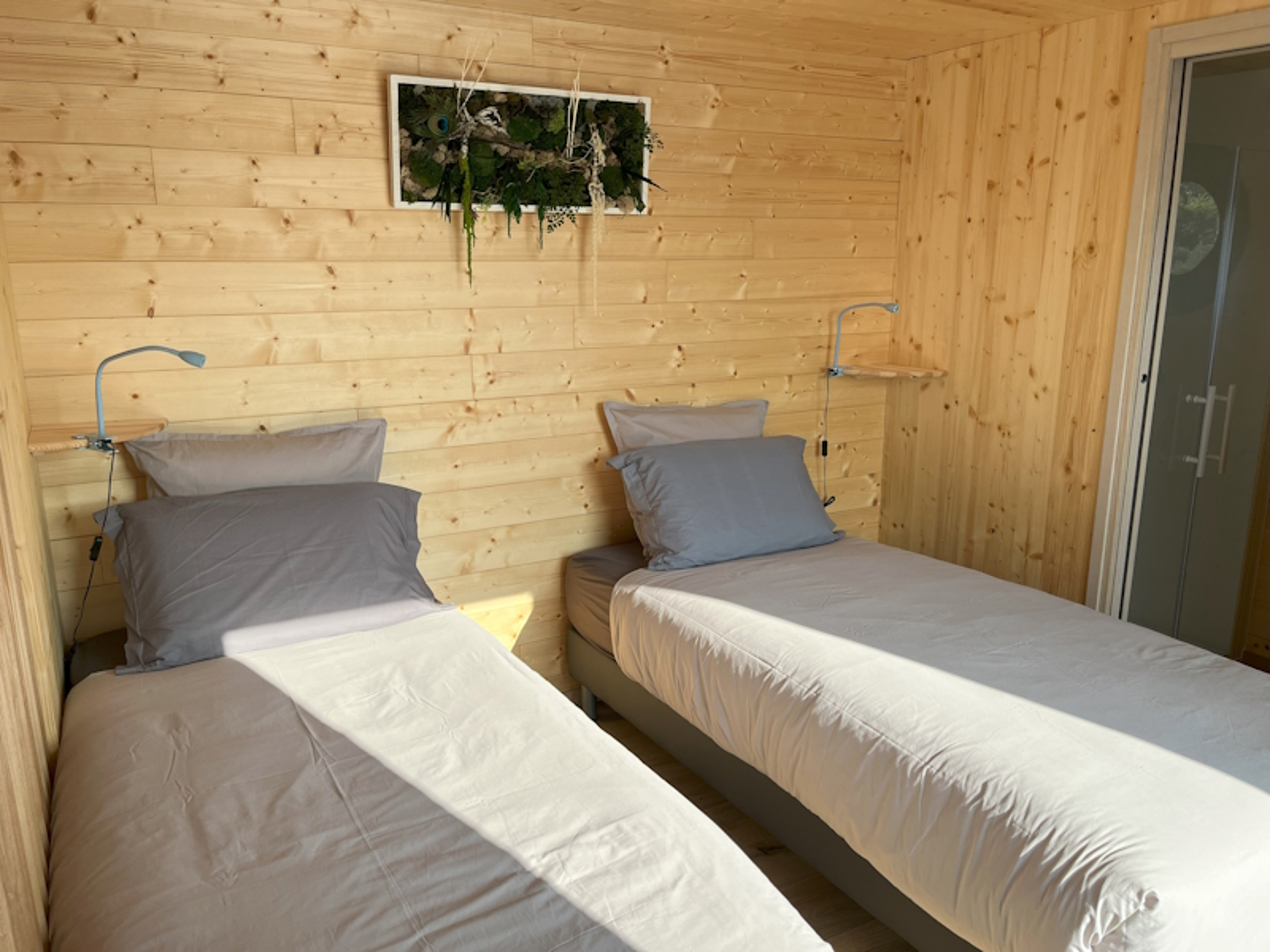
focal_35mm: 26
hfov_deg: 67.3
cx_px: 635
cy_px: 476
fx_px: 954
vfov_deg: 53.1
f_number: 1.6
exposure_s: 1/631
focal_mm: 5.1
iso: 50
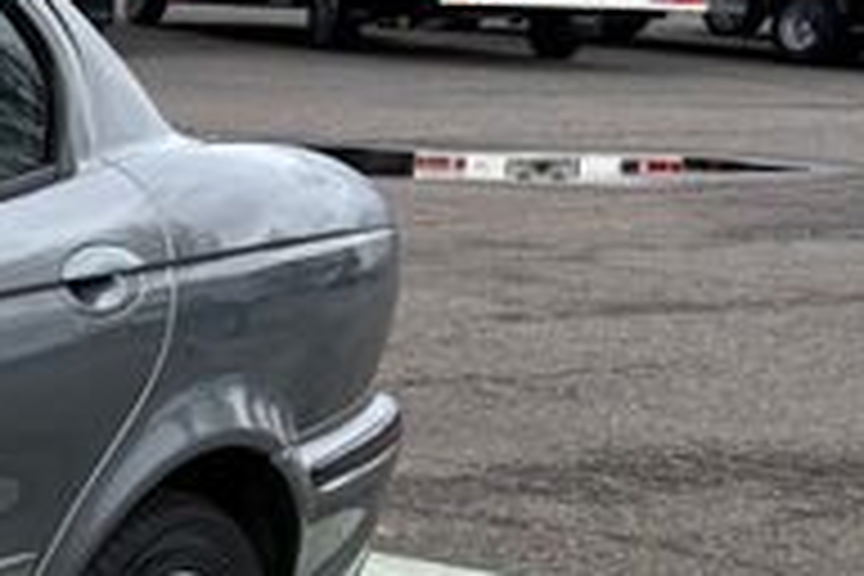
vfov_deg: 9.4
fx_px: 3456
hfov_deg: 11.2
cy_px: 662
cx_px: -1386
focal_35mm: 144
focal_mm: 5.96
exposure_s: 1/973
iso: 50
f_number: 1.6
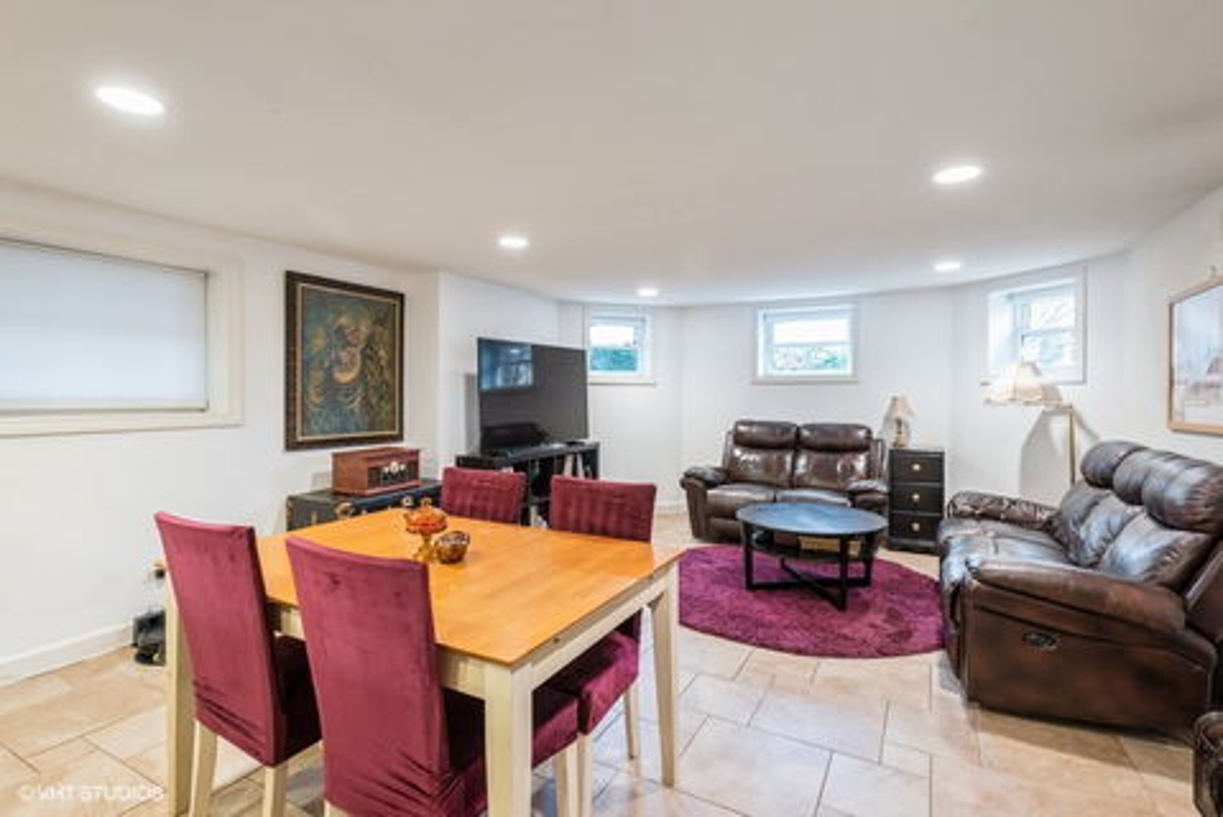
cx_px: 612
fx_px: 578
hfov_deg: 93.2
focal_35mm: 17
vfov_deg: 70.5
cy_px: 408
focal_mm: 17
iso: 500
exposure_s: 1/2.5
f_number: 8
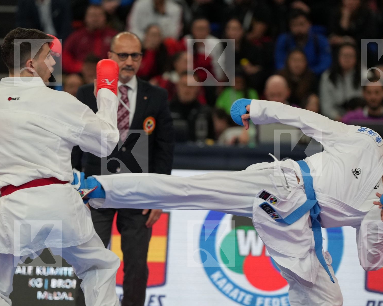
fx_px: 3377
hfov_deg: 6.5
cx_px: 211
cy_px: 153
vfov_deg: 5.2
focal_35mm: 298
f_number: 2.8
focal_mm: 176
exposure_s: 1/1000
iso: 1600
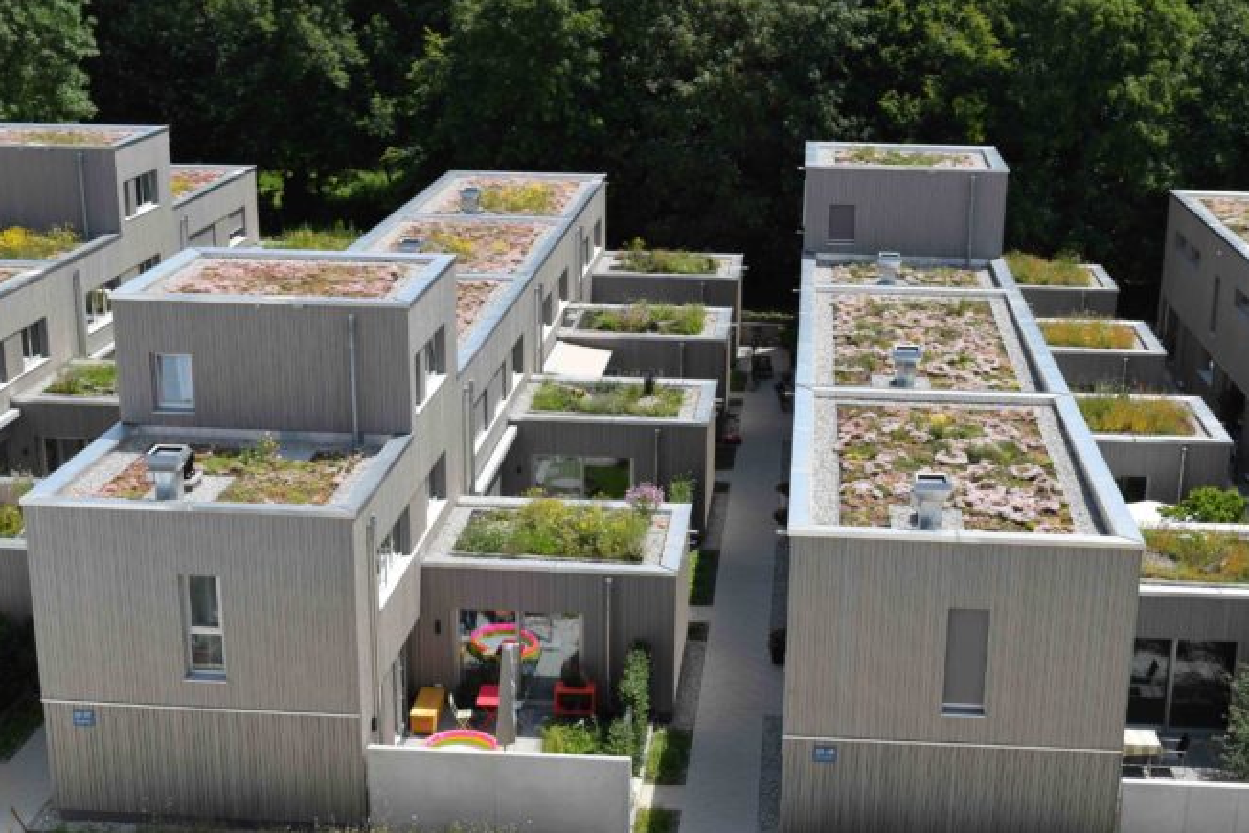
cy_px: 473
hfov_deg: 37.5
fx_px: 1839
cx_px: 686
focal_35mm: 53
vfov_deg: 25.5
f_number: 10
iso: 200
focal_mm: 30
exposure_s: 1/400
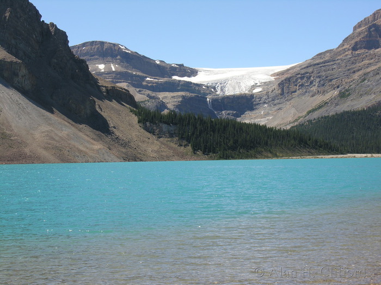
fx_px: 781
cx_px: 190
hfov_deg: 27.4
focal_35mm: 71
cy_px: 142
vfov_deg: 20.7
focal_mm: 18
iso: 50
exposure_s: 1/158
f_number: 6.6
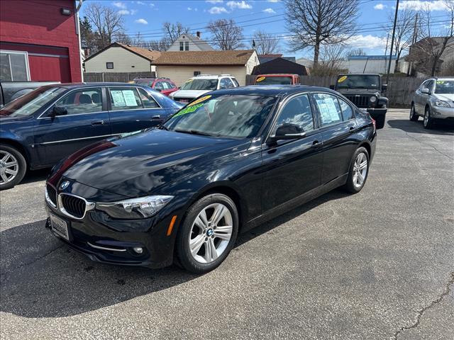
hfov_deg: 67.3
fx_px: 341
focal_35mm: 26
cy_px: 170
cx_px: 227
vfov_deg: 53.1
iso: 50
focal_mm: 5.7
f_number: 1.5
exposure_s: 1/2915
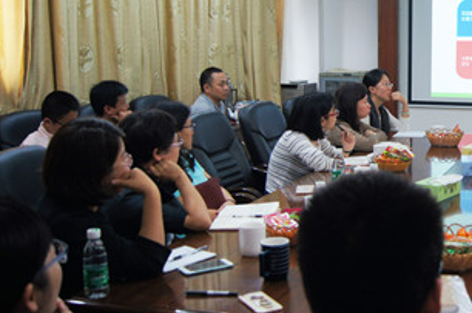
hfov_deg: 35.0
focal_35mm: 53
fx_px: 694
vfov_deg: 25.3
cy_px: 114
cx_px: 443
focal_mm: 18
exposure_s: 1/30
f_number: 3.5
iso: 200
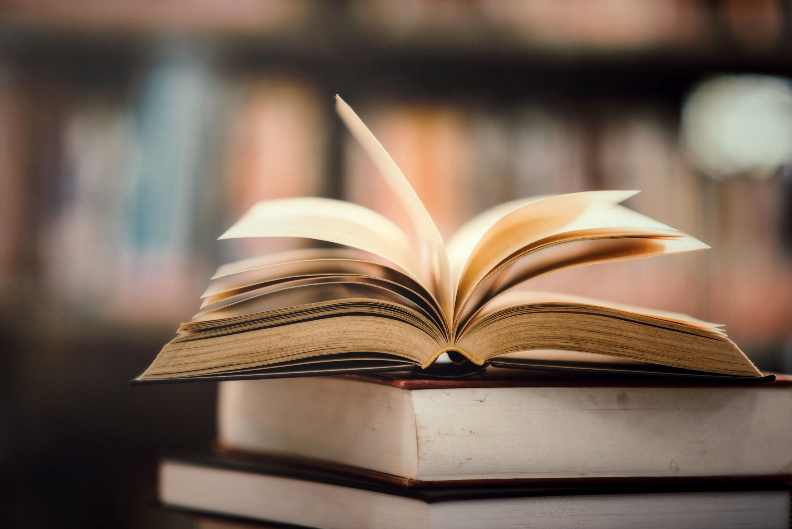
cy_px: 264
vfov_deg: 10.2
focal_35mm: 135
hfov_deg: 15.2
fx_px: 2971
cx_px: 396
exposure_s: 1/125
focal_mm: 135
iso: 200
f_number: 2
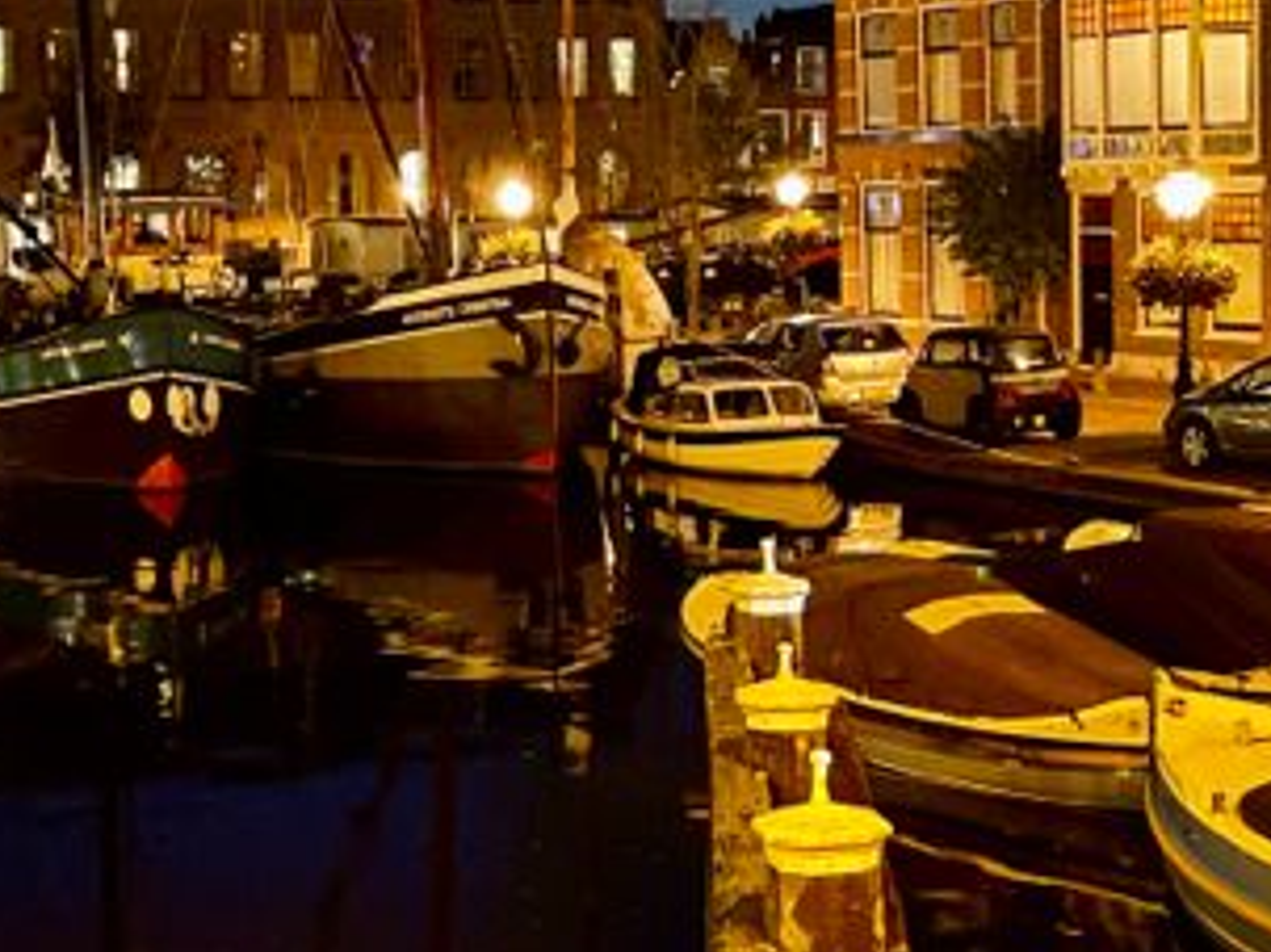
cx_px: 747
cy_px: 394
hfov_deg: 26.6
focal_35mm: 73
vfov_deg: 20.1
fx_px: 2679
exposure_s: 1/4
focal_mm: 4.2
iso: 320
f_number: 1.6
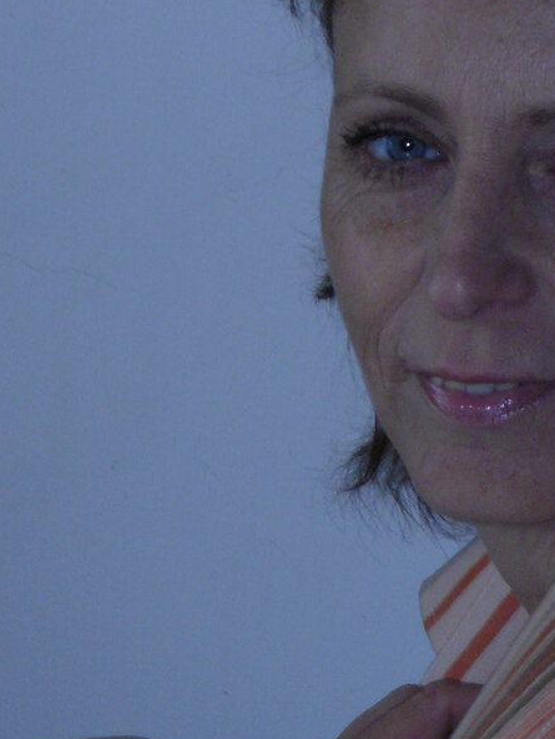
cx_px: 474
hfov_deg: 5.6
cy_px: 284
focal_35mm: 263
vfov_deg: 7.5
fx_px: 5620
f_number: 8
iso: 200
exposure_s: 1/25
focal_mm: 21.6
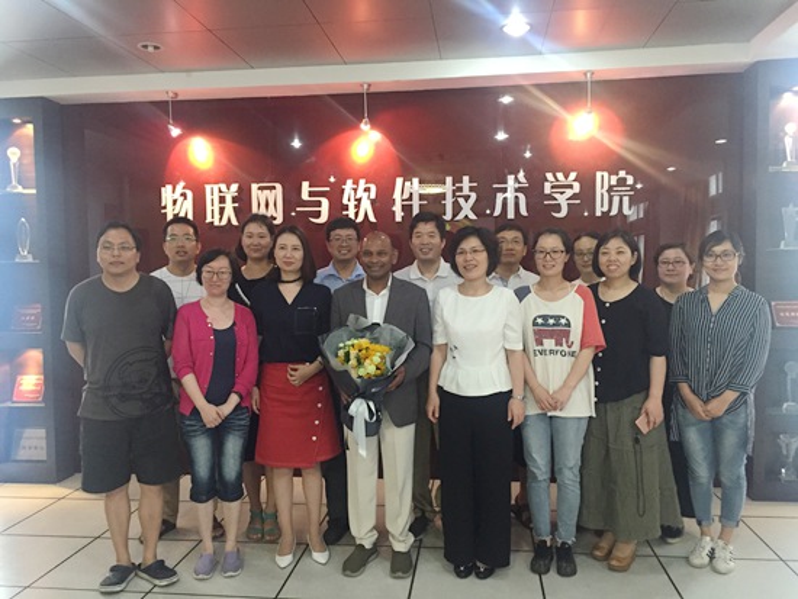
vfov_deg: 48.3
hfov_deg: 61.6
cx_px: 399
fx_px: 669
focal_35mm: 29
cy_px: 300
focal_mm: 4.15
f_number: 2.2
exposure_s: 1/17
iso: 250
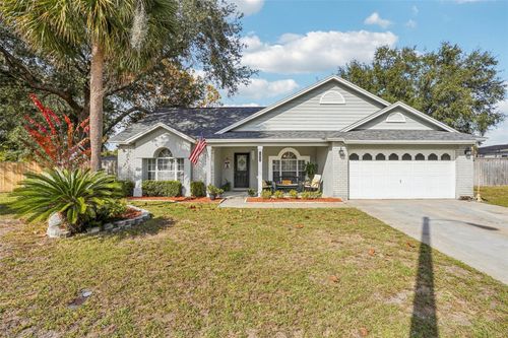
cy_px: 169
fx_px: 240
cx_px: 254
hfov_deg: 93.3
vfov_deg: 70.4
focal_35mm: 17
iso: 100
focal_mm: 17
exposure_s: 1/40
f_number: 20
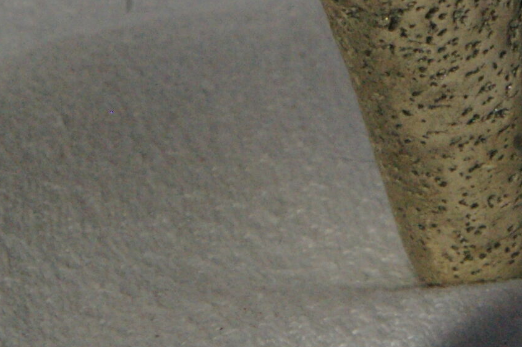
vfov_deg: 9.5
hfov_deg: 14.7
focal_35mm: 139
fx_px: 2014
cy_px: -218
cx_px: 388
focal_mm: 26
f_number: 13
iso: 1600
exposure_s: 1/1000
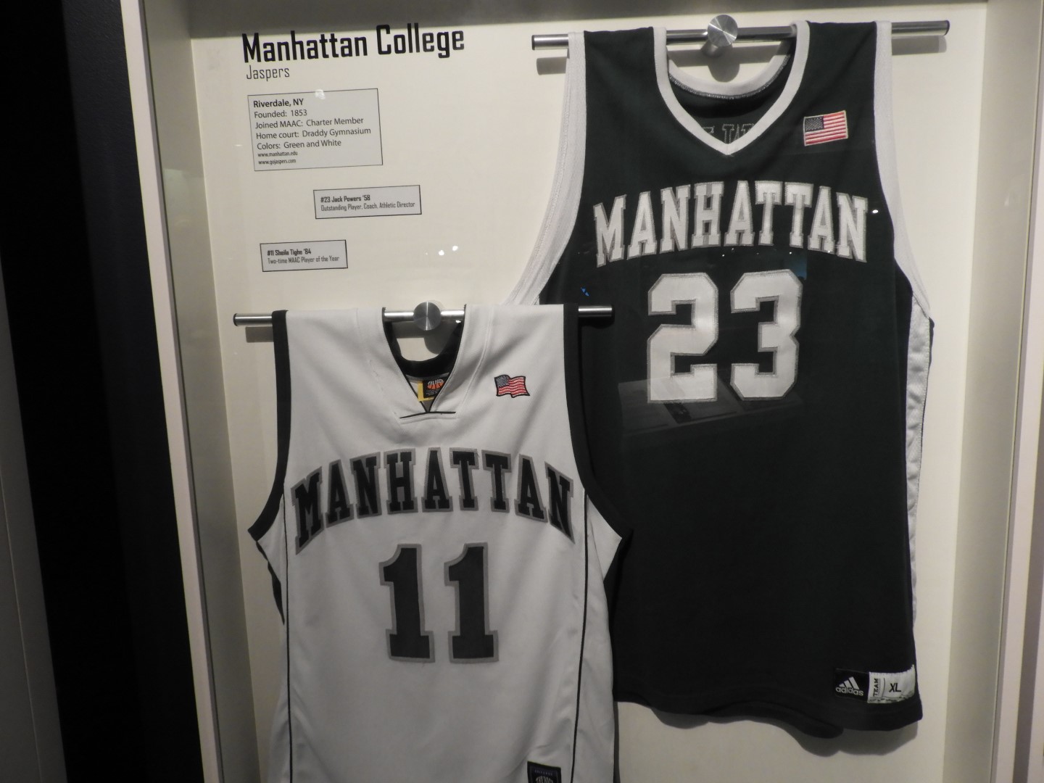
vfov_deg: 56.8
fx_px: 724
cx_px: 522
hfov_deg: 71.6
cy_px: 392
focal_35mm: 24
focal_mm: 4.3
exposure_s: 1/30
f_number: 3.3
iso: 320
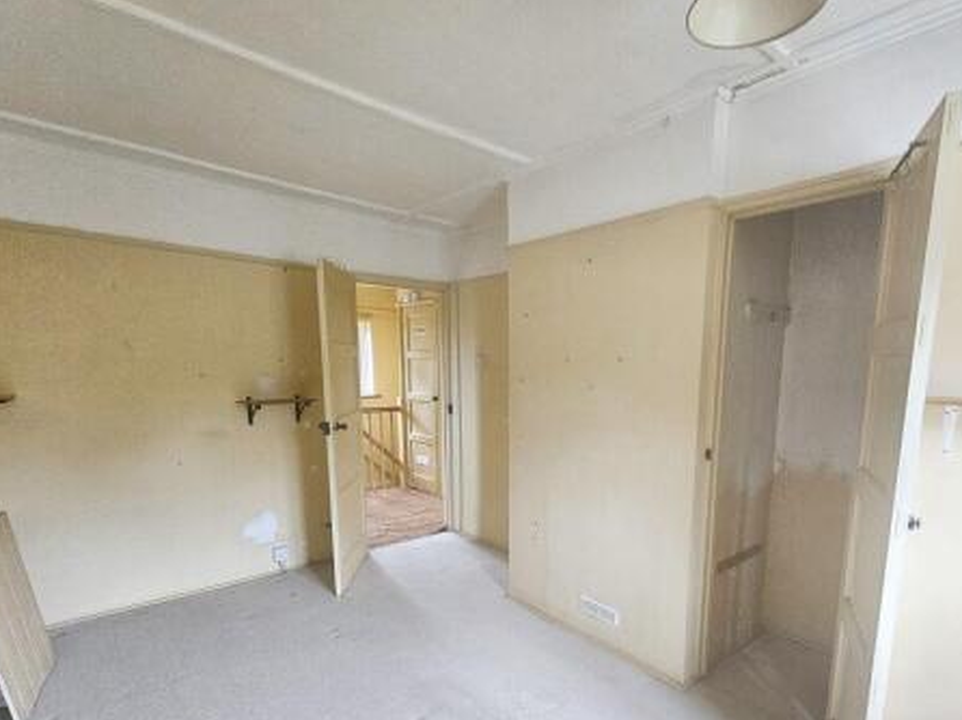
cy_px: 454
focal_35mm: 17
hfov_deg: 90.7
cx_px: 536
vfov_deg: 73.3
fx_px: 472
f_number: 2.2
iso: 500
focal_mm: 2.2
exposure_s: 1/30
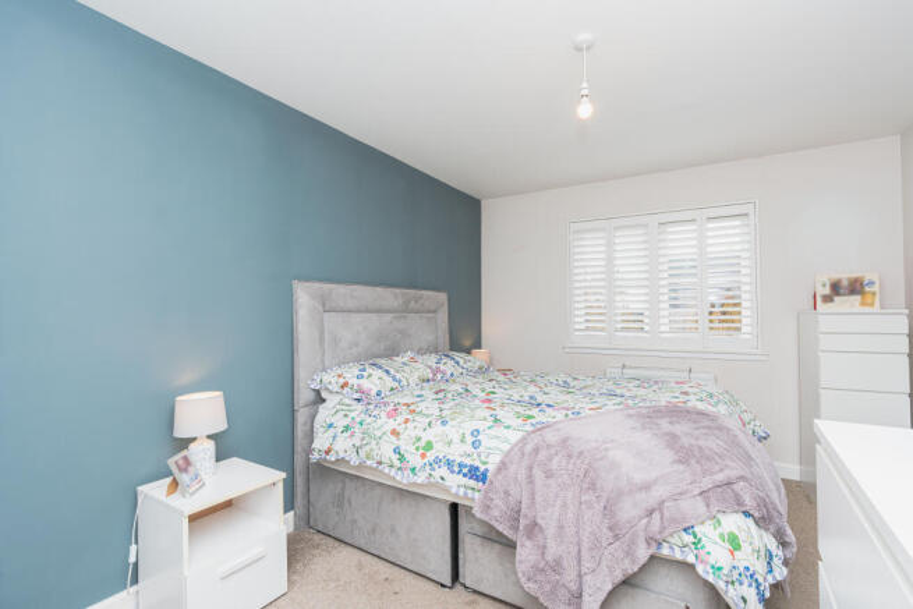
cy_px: 304
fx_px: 406
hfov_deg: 96.7
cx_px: 456
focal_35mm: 16
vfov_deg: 73.8
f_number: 9
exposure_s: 1/60
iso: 250
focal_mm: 16
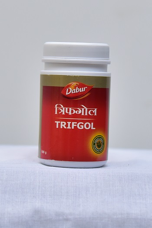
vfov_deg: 32.4
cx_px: 76
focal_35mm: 62
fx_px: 393
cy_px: 114
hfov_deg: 21.9
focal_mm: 62
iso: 1250
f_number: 4
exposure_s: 1/125
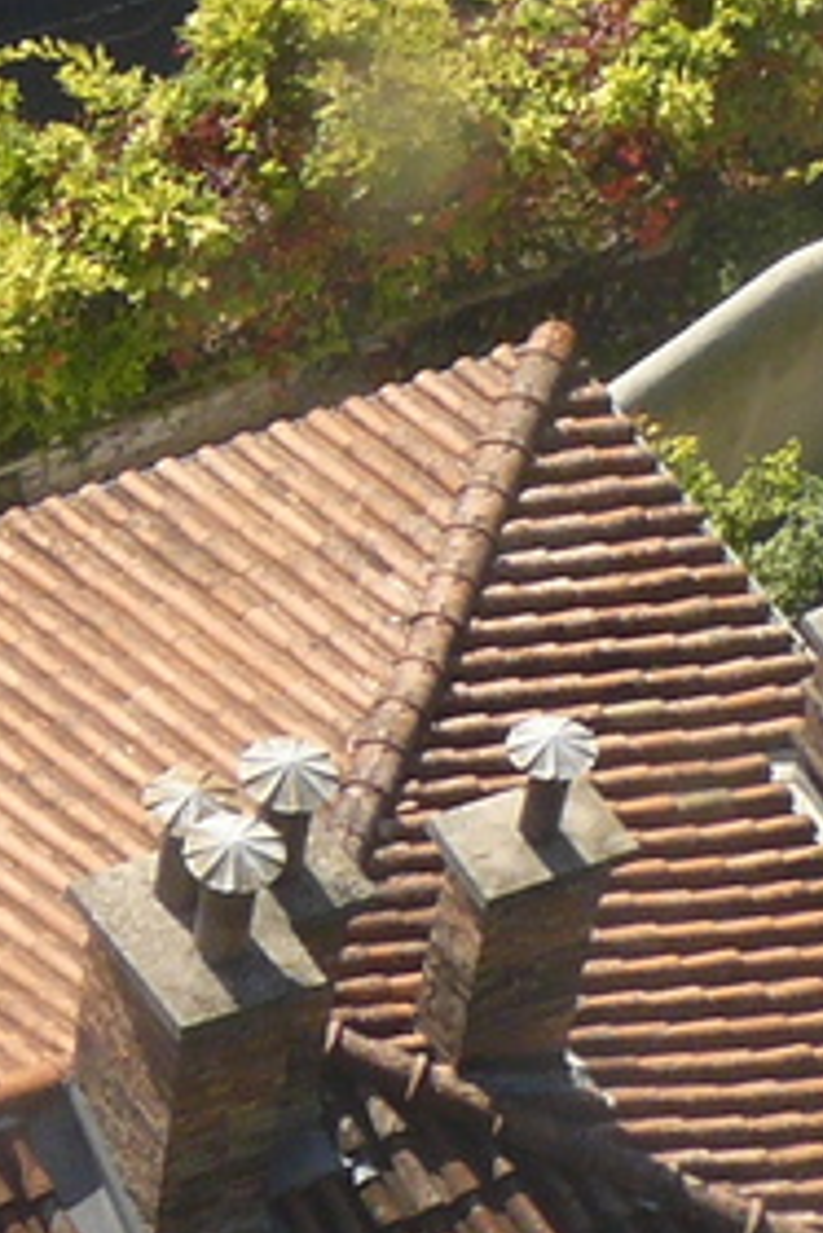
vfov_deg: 4.4
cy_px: -722
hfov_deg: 2.9
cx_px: -1752
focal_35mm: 470
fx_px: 16096
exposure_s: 1/200
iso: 100
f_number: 4
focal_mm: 16.5
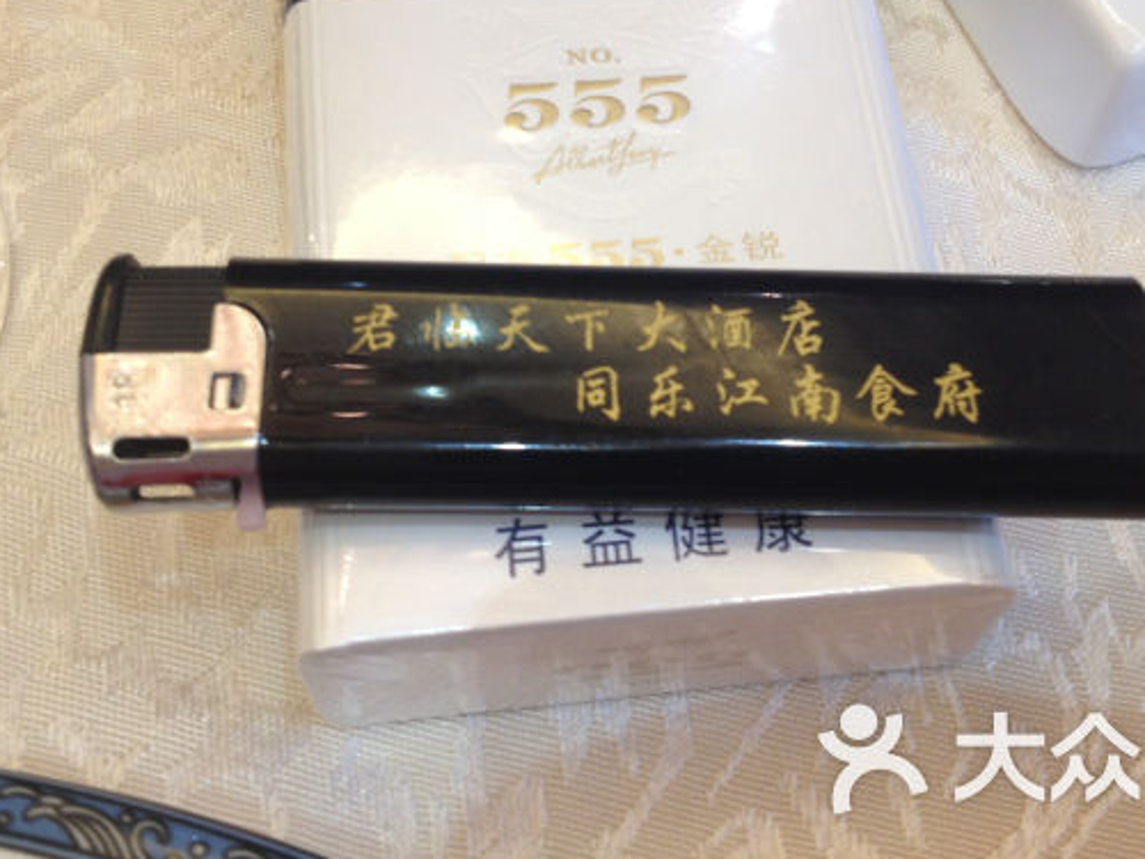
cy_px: 276
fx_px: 1621
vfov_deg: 29.4
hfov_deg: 38.9
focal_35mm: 49
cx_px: 591
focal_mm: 4.28
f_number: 2.4
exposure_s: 1/20
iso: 50
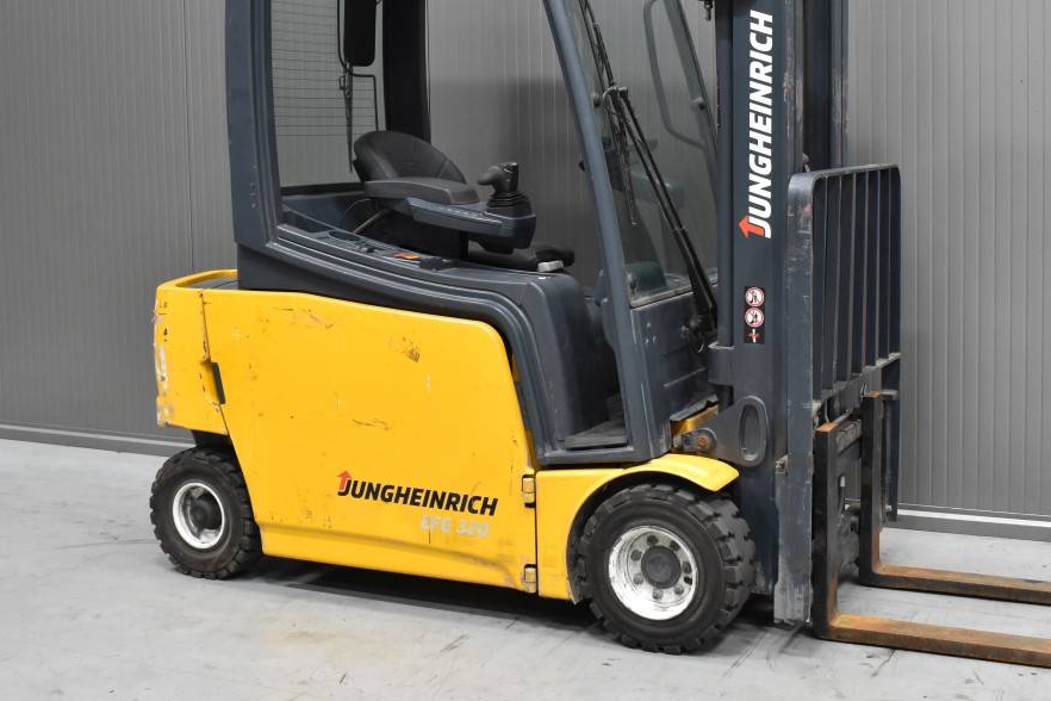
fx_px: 1430
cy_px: 248
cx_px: 584
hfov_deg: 40.3
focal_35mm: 49
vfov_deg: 27.4
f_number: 5.6
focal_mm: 24
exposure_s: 1/40
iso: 1600
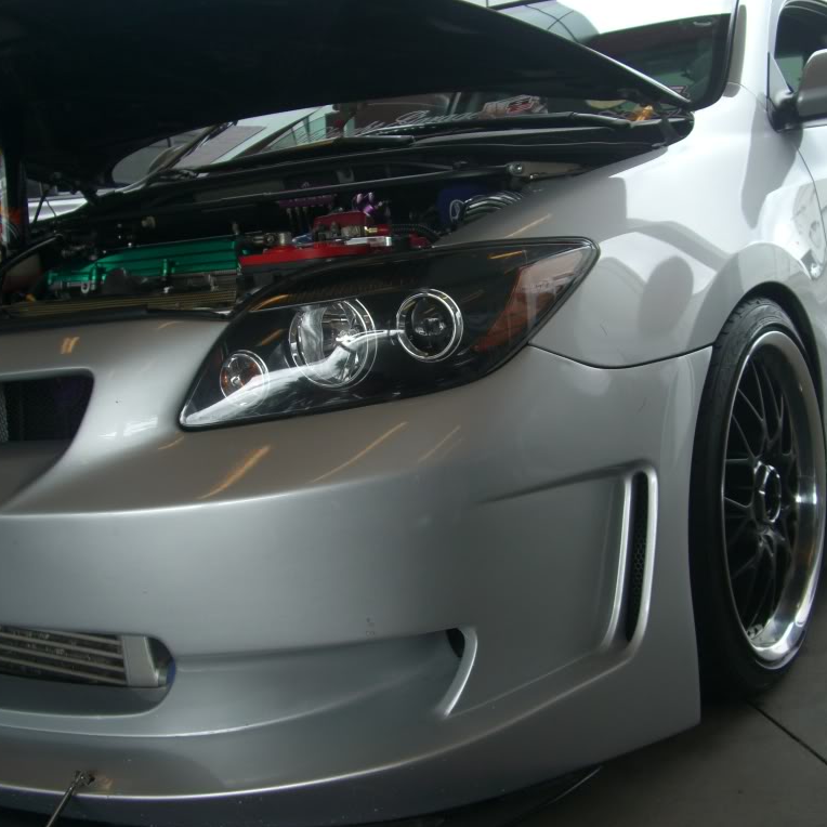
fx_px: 1216
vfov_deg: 37.6
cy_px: 415
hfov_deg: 37.5
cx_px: 470
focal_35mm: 45
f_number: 2.8
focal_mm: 7.9
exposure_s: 1/160
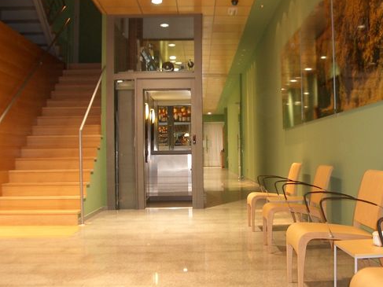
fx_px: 509
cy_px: 144
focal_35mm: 46
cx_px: 251
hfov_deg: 40.8
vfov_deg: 31.5
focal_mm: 5.8
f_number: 2.6
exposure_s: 1/40
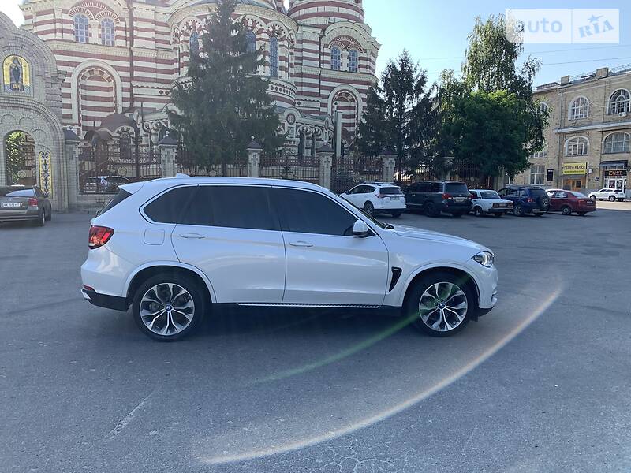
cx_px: 316
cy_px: 236
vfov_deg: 53.1
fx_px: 474
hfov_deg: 67.3
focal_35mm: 26
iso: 25
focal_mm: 4.2
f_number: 1.8
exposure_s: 1/481
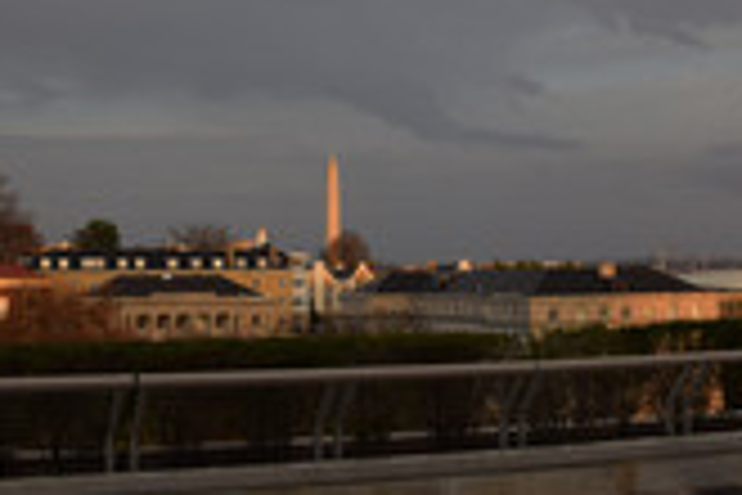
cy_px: -38
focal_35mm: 76
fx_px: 1571
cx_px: 463
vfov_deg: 17.3
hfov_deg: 26.5
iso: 400
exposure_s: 1/200
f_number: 8
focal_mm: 21
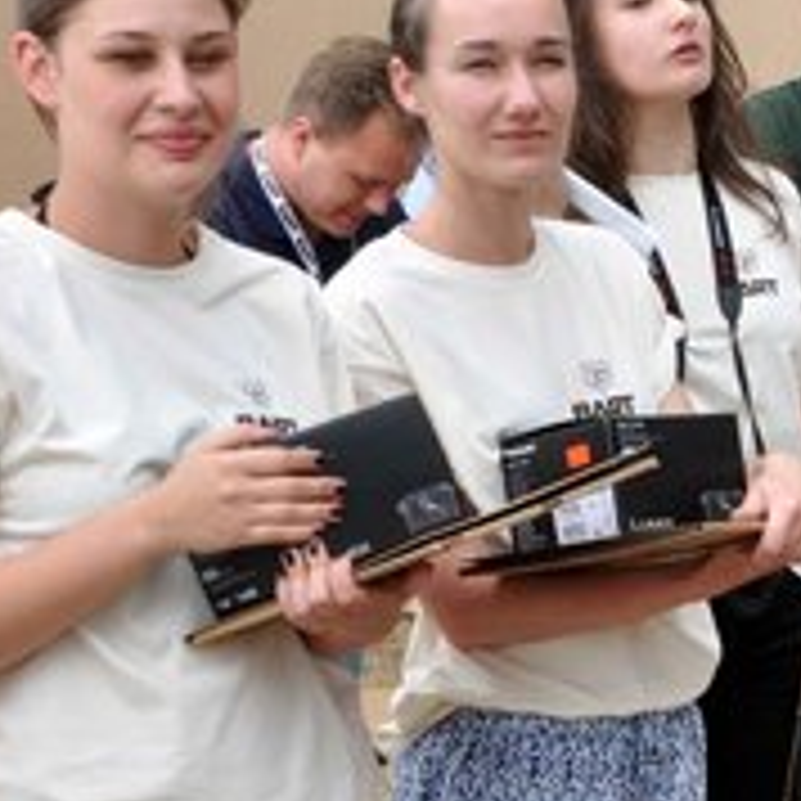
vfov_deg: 12.9
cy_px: 644
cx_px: 1269
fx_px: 3522
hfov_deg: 12.2
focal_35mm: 135
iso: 640
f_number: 11
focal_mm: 29
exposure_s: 1/200
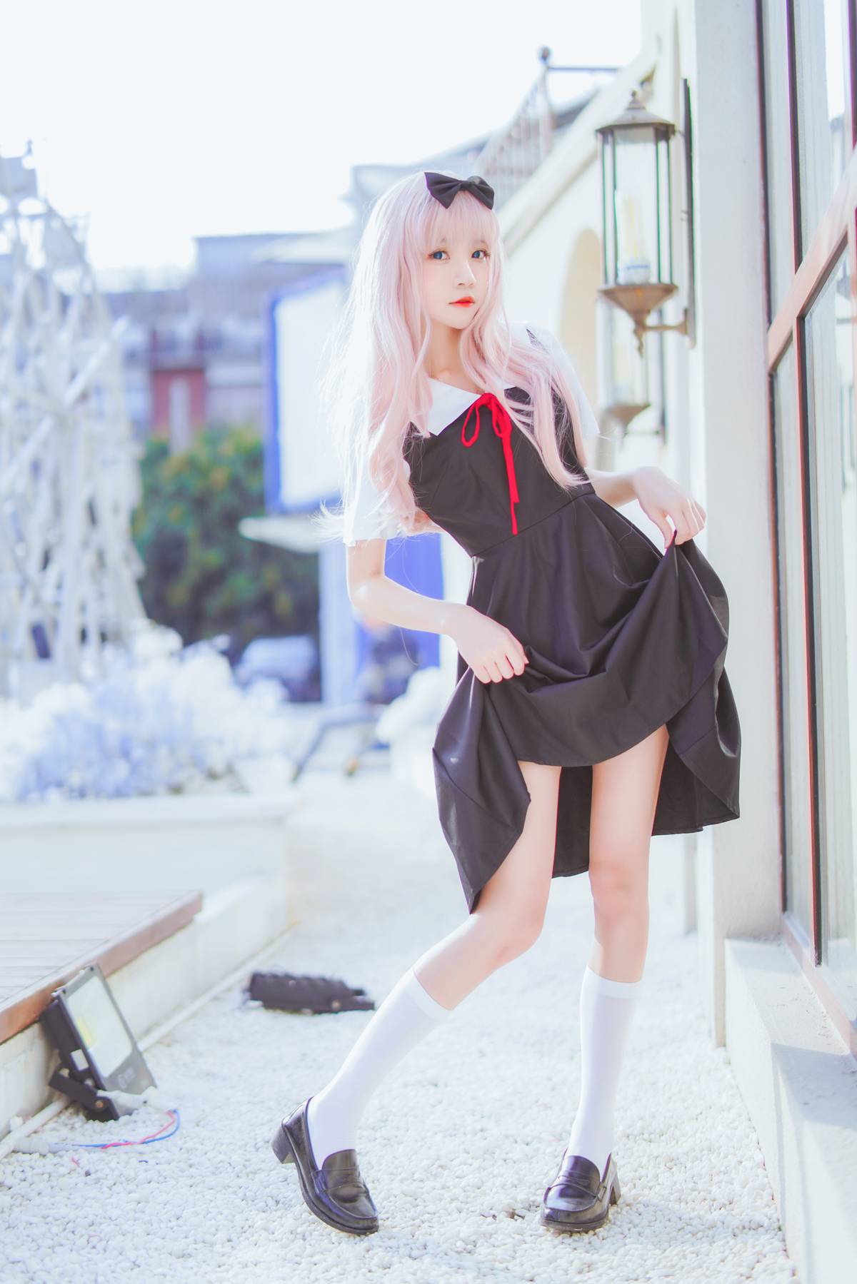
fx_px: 1785
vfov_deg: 39.6
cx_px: 428
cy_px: 642
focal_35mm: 50
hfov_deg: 27.0
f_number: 1.4
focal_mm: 50
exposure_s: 1/2500
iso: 160
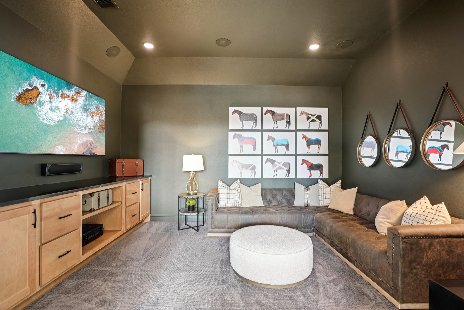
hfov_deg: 96.7
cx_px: 232
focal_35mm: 16
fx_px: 206
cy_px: 155
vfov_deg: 73.7
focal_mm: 16
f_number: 8
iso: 400
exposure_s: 1/4
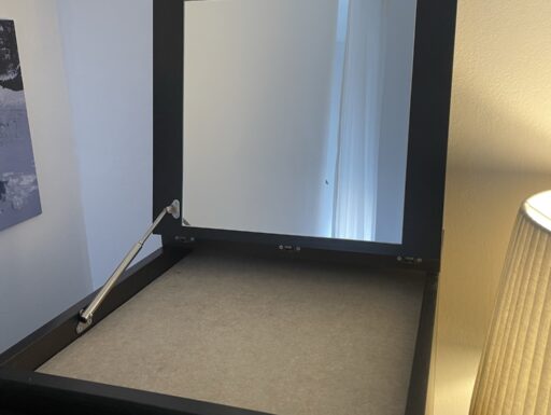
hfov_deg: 67.3
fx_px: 414
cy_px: 208
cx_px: 276
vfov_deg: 53.1
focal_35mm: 26
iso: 125
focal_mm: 4.2
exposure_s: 1/50
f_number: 1.6
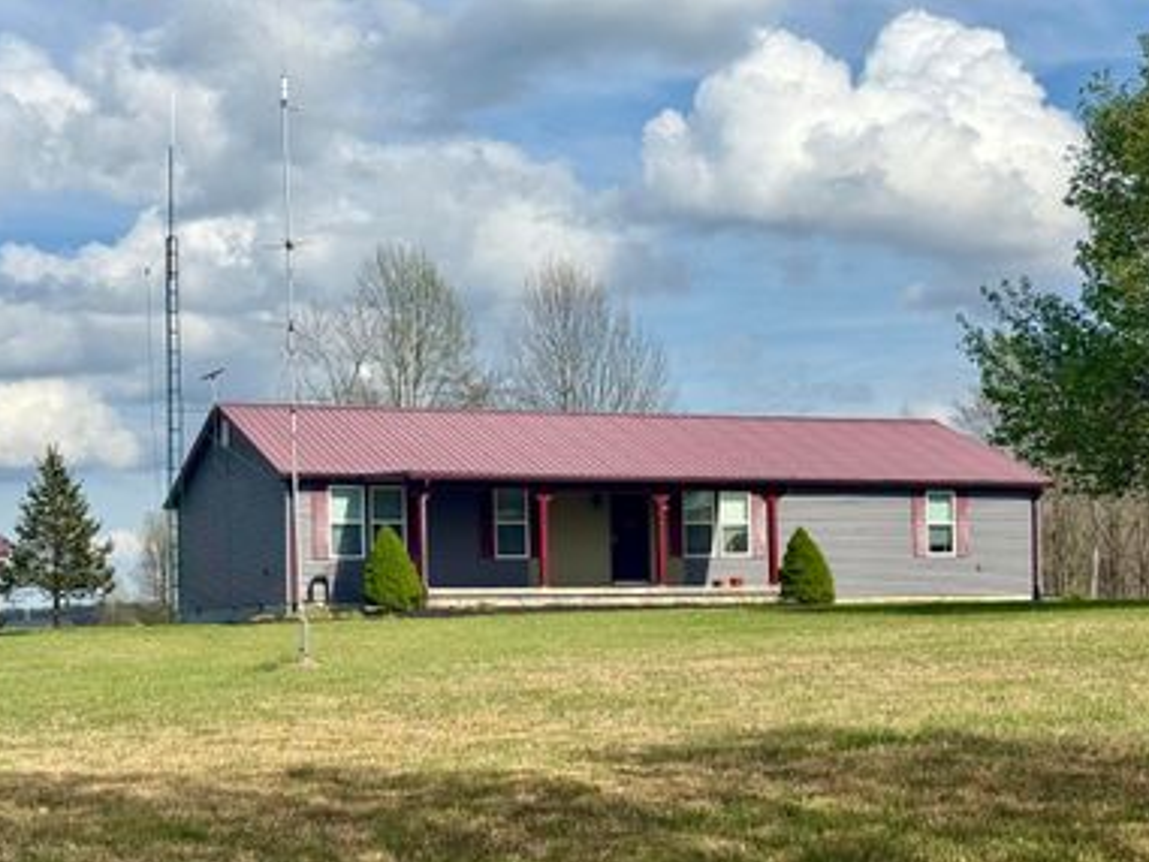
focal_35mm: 63
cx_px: 480
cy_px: 562
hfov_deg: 30.7
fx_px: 2092
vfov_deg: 23.2
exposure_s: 1/7143
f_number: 1.78
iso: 64
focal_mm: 6.76
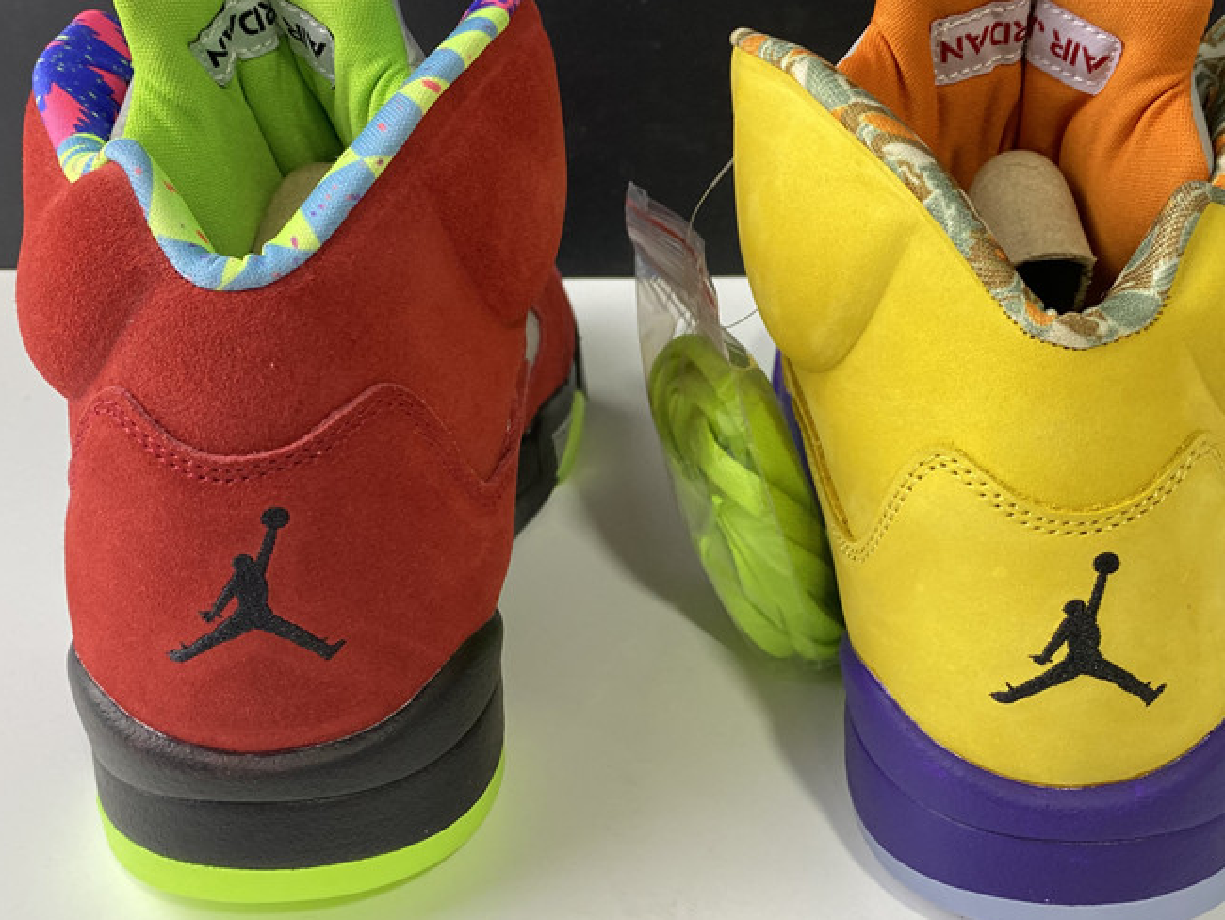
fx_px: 1416
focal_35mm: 40
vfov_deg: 36.0
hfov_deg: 46.7
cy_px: 417
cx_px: 690
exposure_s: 1/62
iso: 125
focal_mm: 4.25
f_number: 1.8
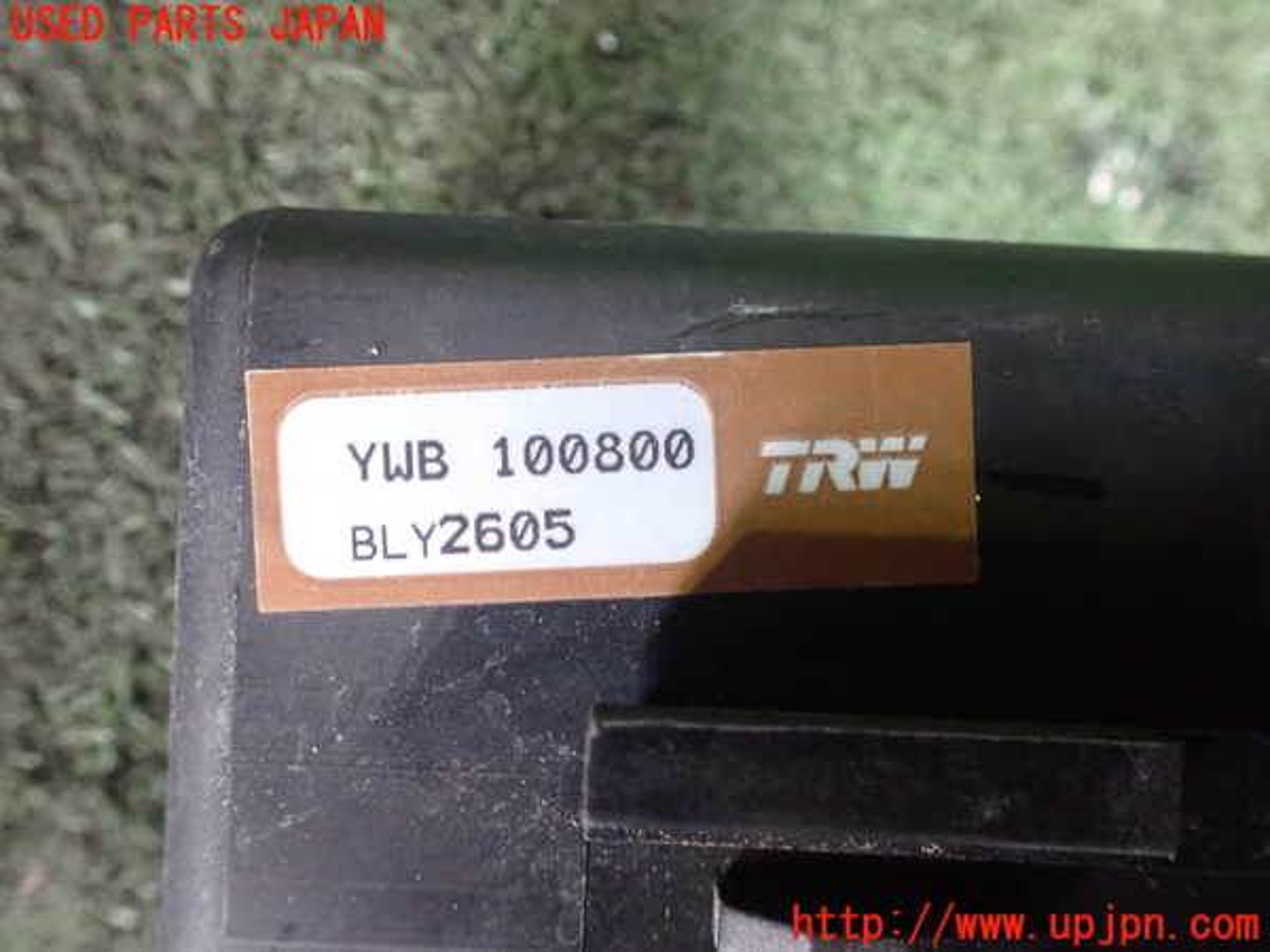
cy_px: 476
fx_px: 1101
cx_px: 635
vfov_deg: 46.8
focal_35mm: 30
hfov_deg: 60.0
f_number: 2.3
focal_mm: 5.4
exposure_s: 1/30
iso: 1250
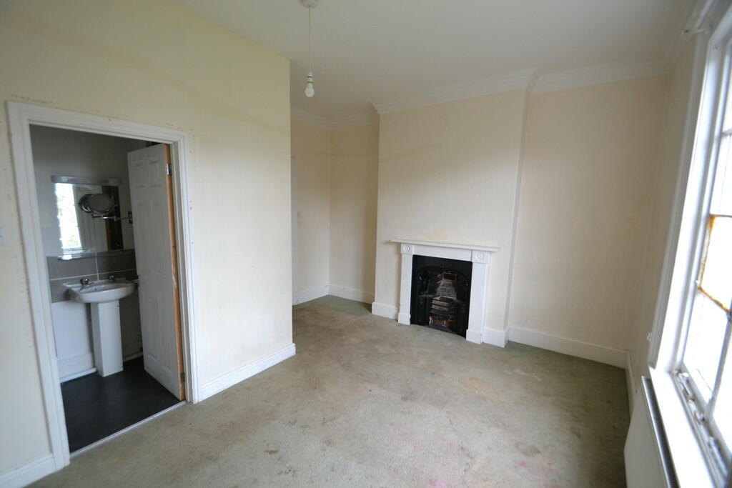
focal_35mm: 15
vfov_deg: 77.3
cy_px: 244
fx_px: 305
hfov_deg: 100.4
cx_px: 366
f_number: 3.5
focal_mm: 10
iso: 560
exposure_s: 1/60
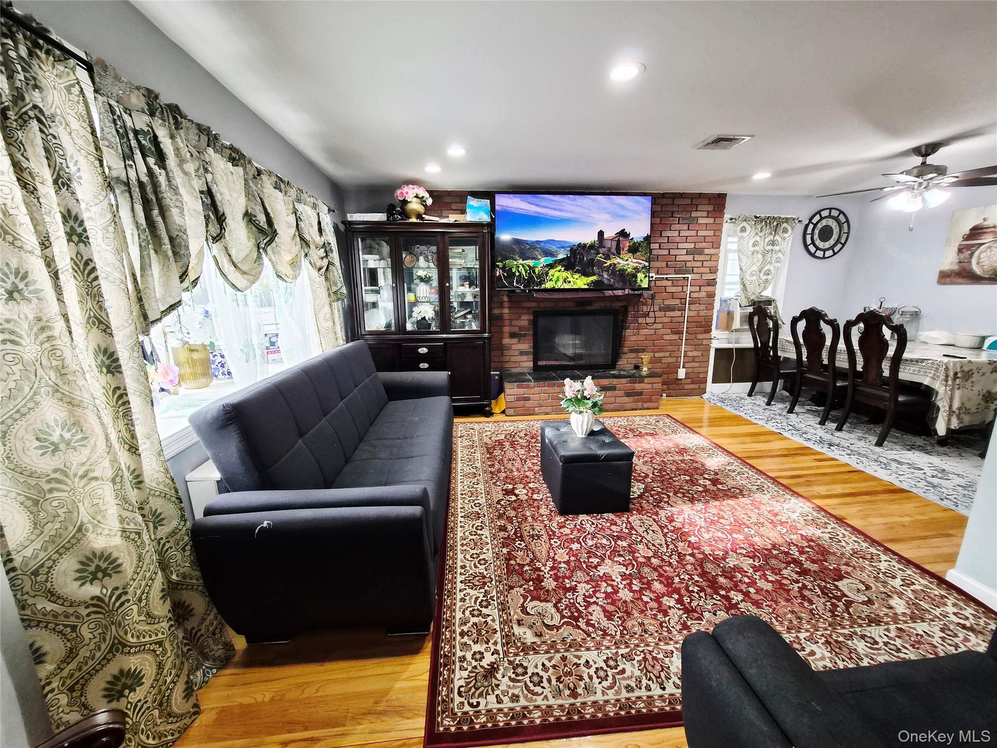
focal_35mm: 13
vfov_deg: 89.9
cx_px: 498
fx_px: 374
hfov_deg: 106.2
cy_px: 374
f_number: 2.2
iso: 200
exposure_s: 1/60.2
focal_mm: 1.7
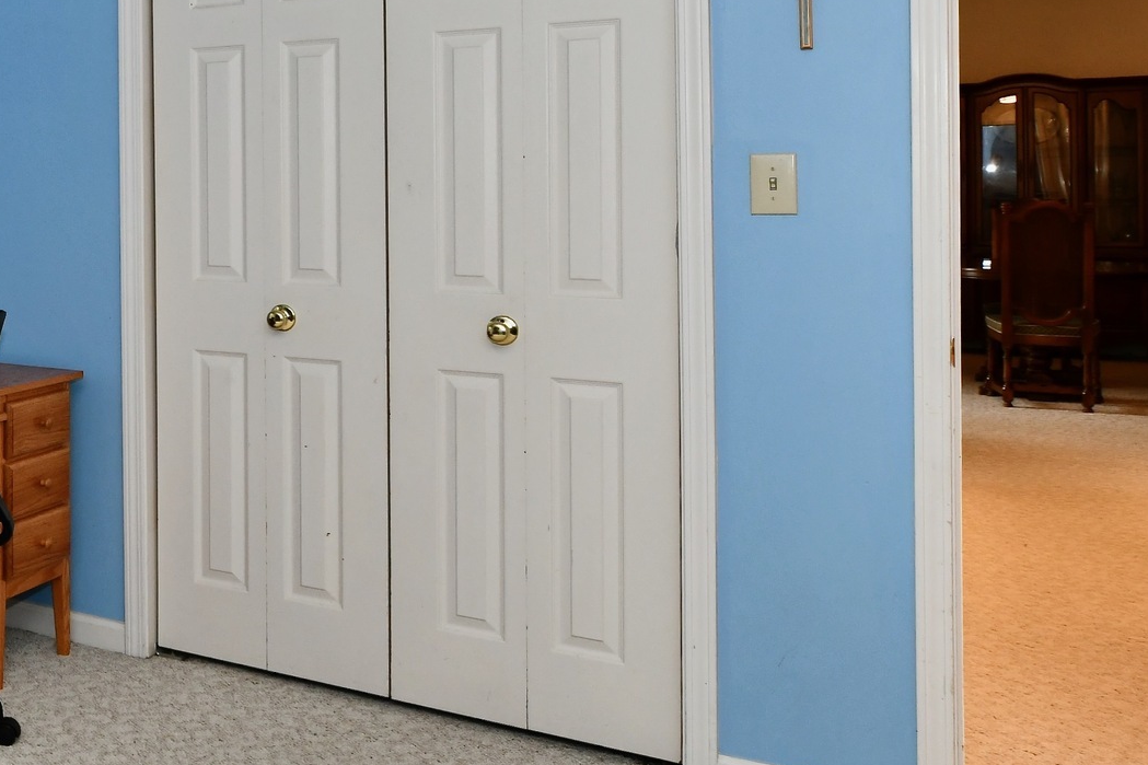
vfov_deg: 32.2
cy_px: 230
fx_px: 1307
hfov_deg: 37.8
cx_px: -171
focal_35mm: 41
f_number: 6.3
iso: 640
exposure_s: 1/60
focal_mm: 14
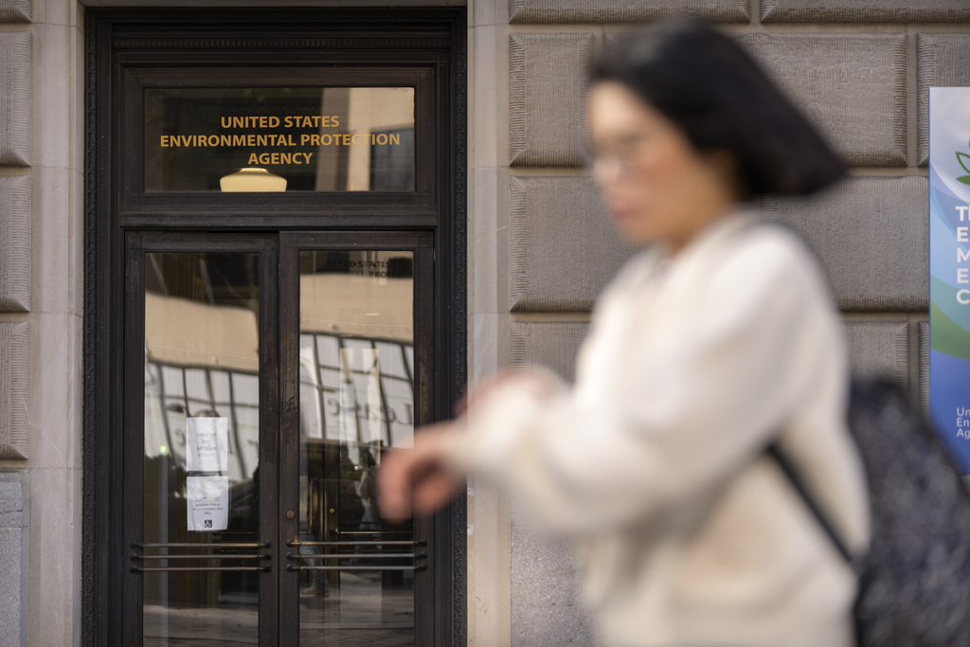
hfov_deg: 18.3
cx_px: 485
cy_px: 324
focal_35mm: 112
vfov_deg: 12.2
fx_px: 3018
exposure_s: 1/640
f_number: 2.8
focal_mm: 112
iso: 250
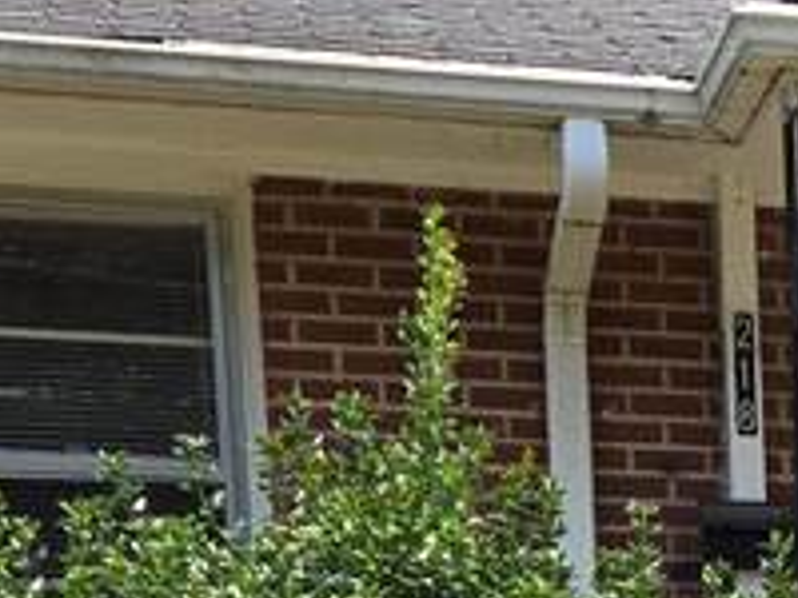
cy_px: 1399
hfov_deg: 12.7
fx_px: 3389
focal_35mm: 147
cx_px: 1209
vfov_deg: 9.1
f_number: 1.8
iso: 25
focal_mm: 5.4
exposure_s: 1/1117
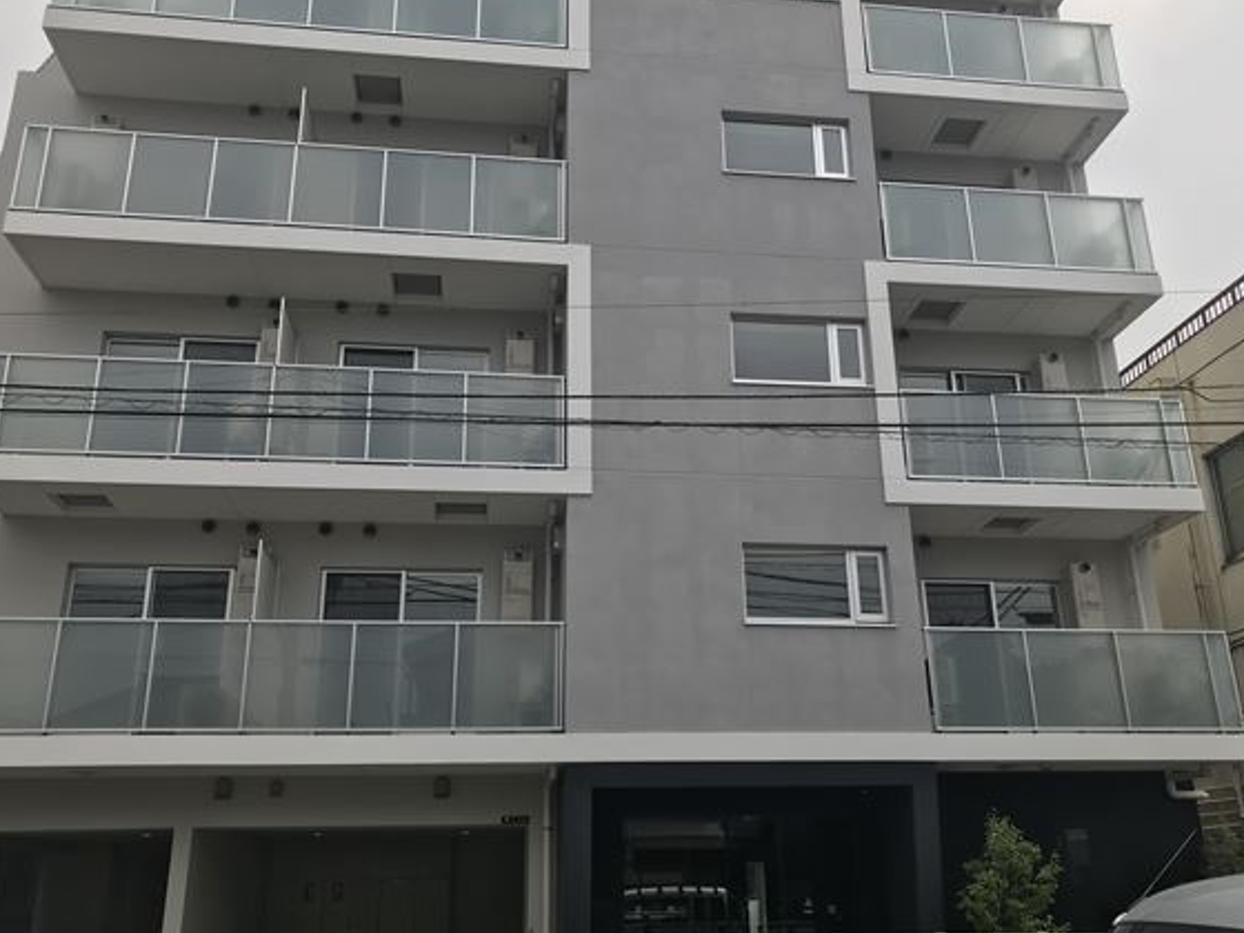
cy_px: 471
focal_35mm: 32
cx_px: 646
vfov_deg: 44.2
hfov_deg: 56.8
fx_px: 1150
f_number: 1.8
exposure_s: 1/2457
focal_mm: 3.99
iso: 20
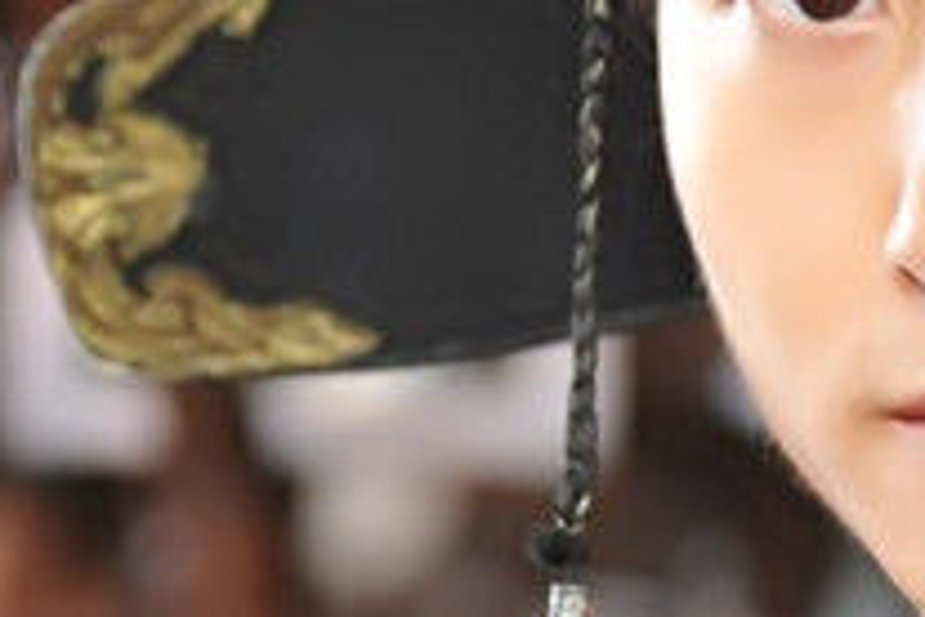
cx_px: 1068
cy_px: 367
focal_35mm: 309
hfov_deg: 6.6
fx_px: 7939
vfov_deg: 4.4
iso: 2000
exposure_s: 1/160
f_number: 4
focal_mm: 80
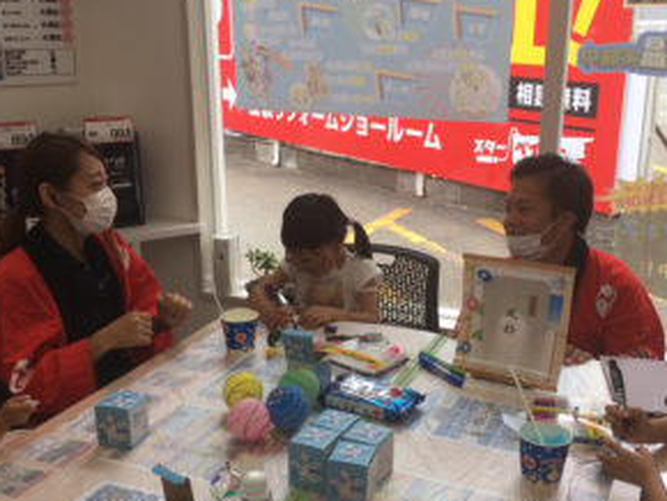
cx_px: 340
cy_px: 299
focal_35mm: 45
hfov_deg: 42.0
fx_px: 868
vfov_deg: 32.1
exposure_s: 1/279
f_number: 2.2
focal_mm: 4.15
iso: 25
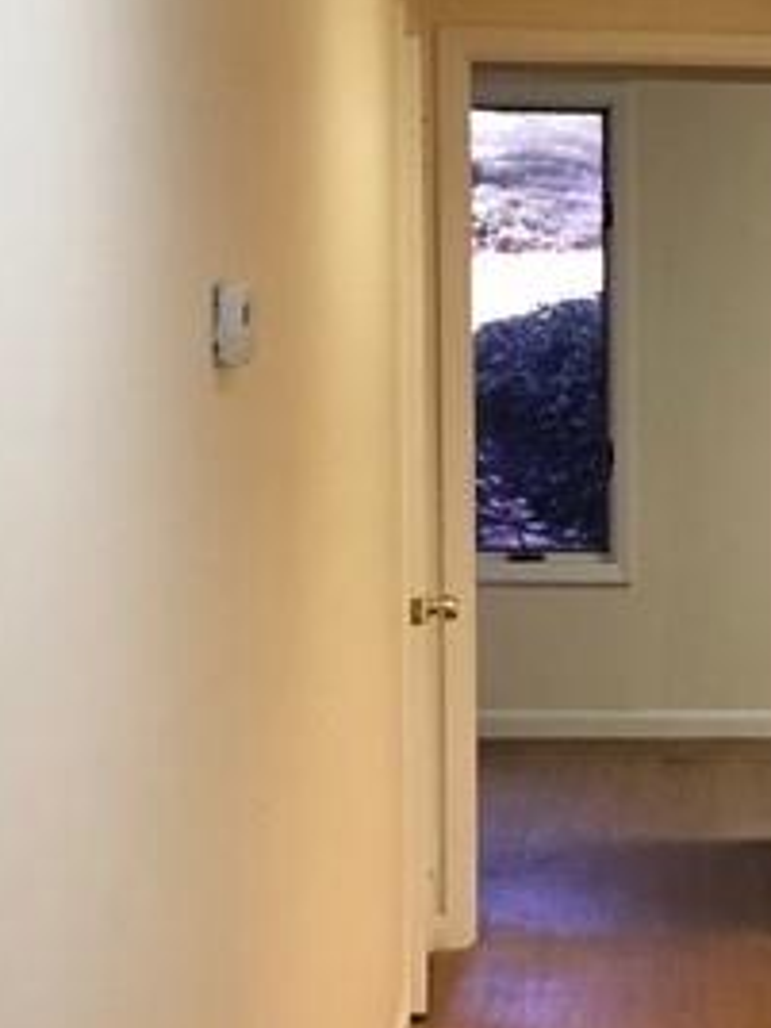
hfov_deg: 13.4
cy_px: 706
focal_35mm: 107
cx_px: 955
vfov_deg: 18.3
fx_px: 3178
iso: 32
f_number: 1.8
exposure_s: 1/30
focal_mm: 4
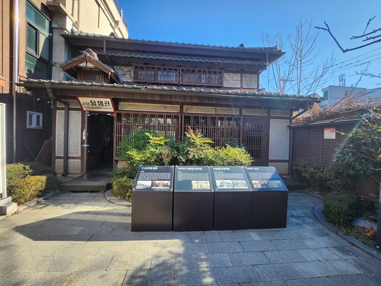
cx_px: 190
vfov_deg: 89.9
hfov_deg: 106.2
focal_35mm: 13
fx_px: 143
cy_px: 143
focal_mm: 1.7
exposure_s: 1/238
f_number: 2.2
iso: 32
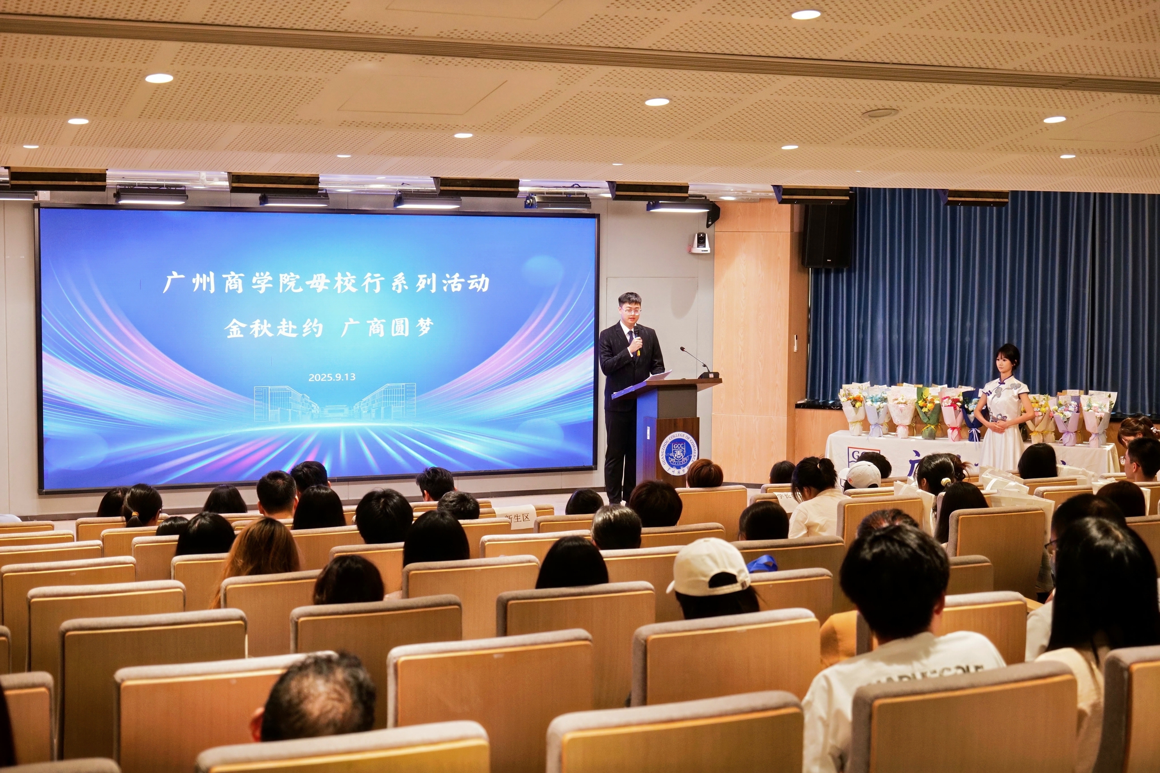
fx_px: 1707
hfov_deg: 37.5
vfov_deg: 25.5
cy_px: 386
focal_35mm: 53
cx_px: 580
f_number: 5.4
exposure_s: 1/100
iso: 2000
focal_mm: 53
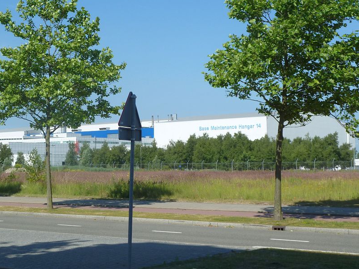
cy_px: 132
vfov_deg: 21.9
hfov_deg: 28.9
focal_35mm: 67
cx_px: 142
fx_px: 695
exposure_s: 1/500
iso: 80
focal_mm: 8.5
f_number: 4.5
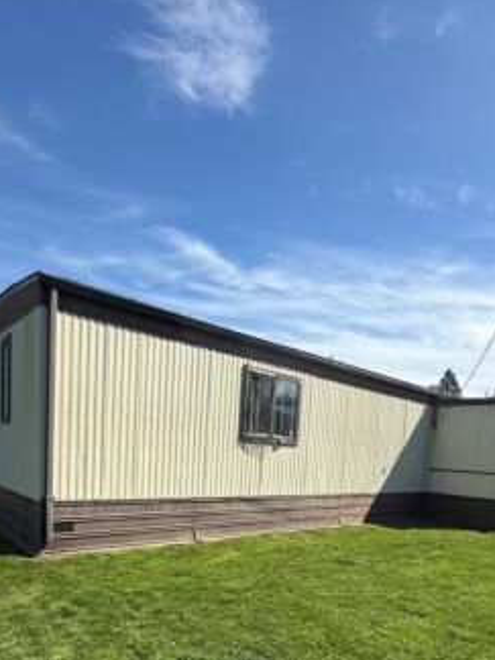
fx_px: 439
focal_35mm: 23
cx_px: 257
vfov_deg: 68.8
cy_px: 500
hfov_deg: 58.9
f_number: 2.2
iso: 50
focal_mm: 2.22
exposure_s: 1/2506
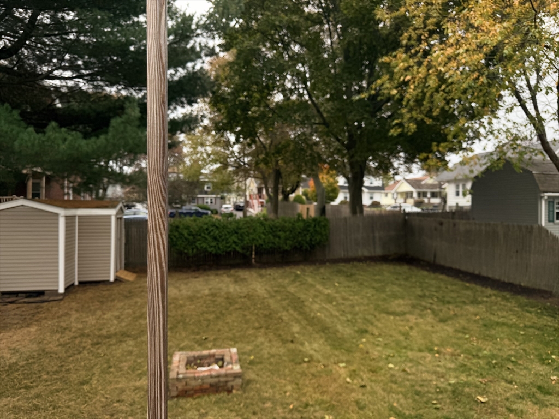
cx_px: 280
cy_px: 210
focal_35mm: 24
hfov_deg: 71.6
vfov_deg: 56.8
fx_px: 388
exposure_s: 1/943
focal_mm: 6.76
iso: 80
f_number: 1.78
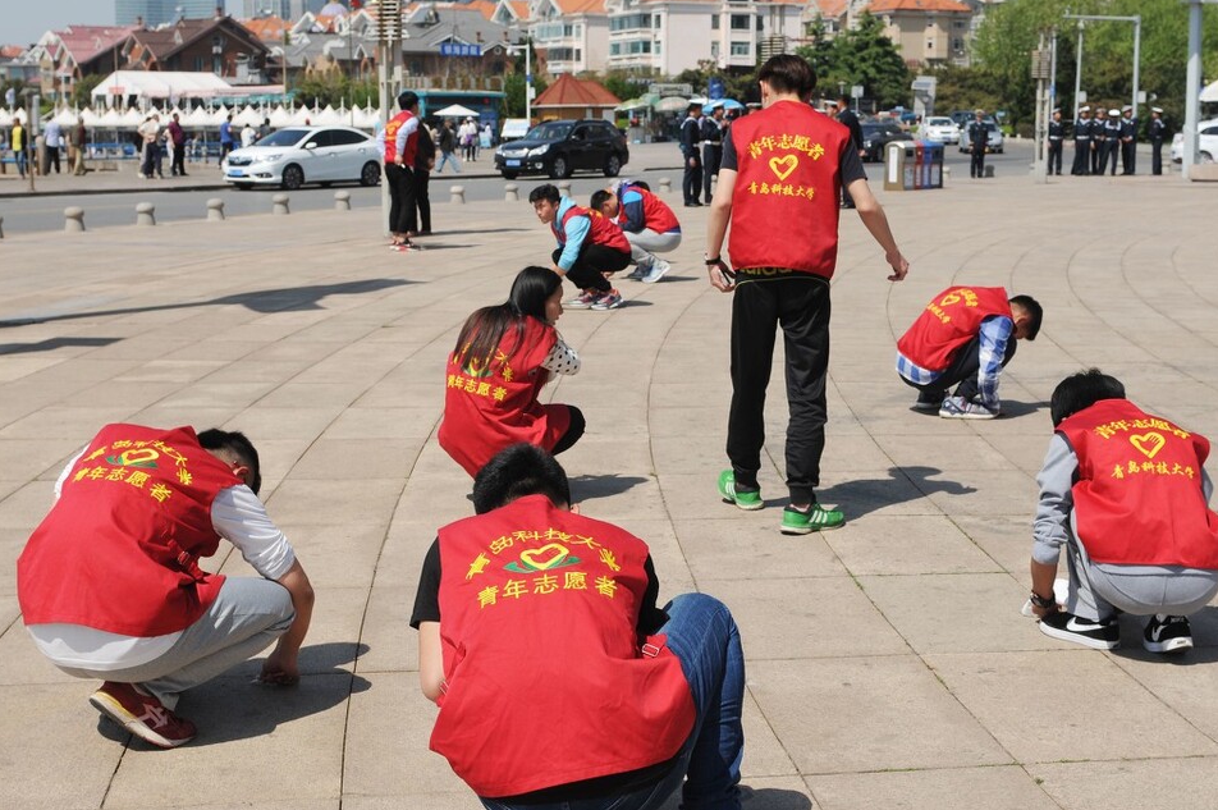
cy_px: 429
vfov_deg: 23.1
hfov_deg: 34.1
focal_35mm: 59
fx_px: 1982
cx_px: 660
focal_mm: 31
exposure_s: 1/800
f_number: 5.6
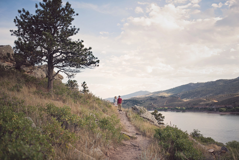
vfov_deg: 37.9
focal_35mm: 35
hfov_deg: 54.4
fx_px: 232
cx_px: 120
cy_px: 80
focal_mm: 35
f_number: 2.2
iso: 200
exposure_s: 1/2500
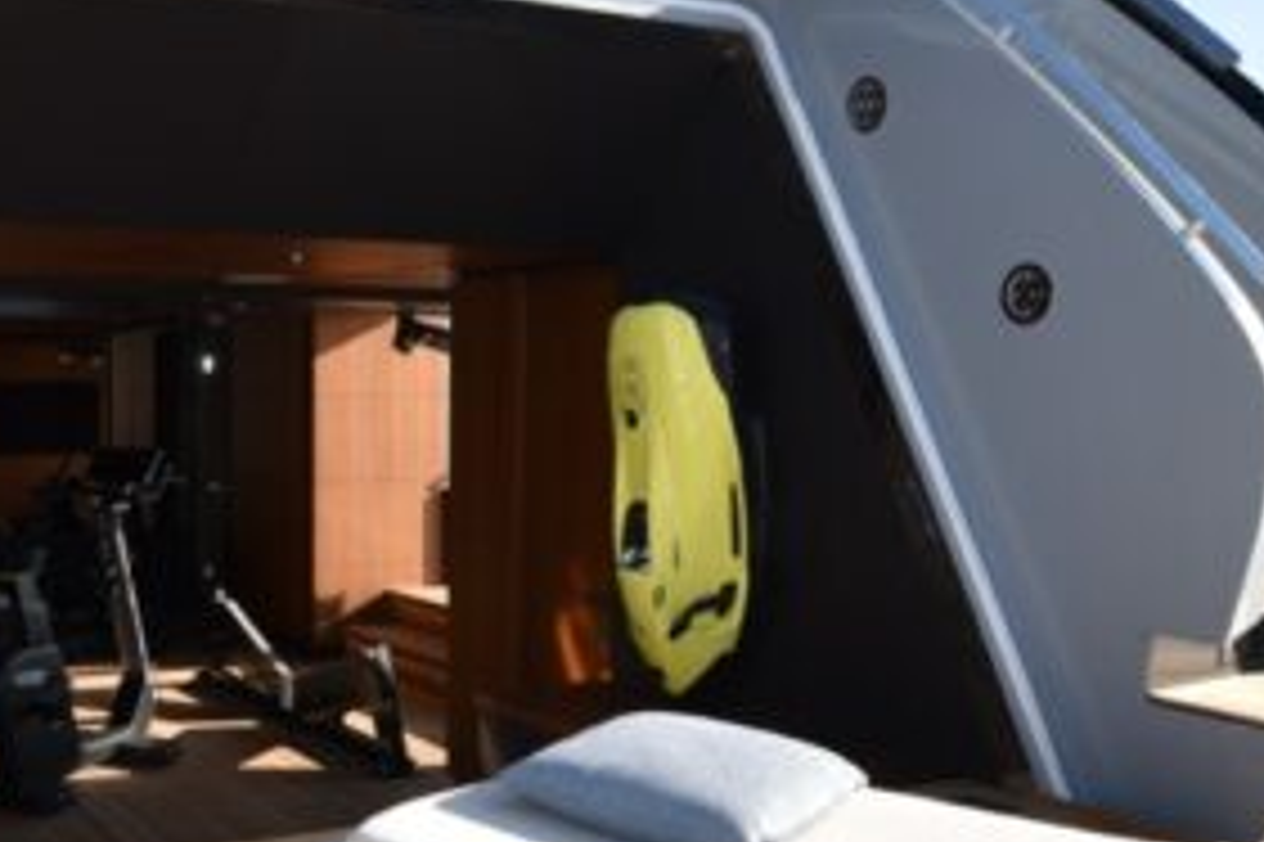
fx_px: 1439
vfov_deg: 32.5
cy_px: 482
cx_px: 310
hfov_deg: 45.7
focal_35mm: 41
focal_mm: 10
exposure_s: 1/200
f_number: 7.1
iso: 100
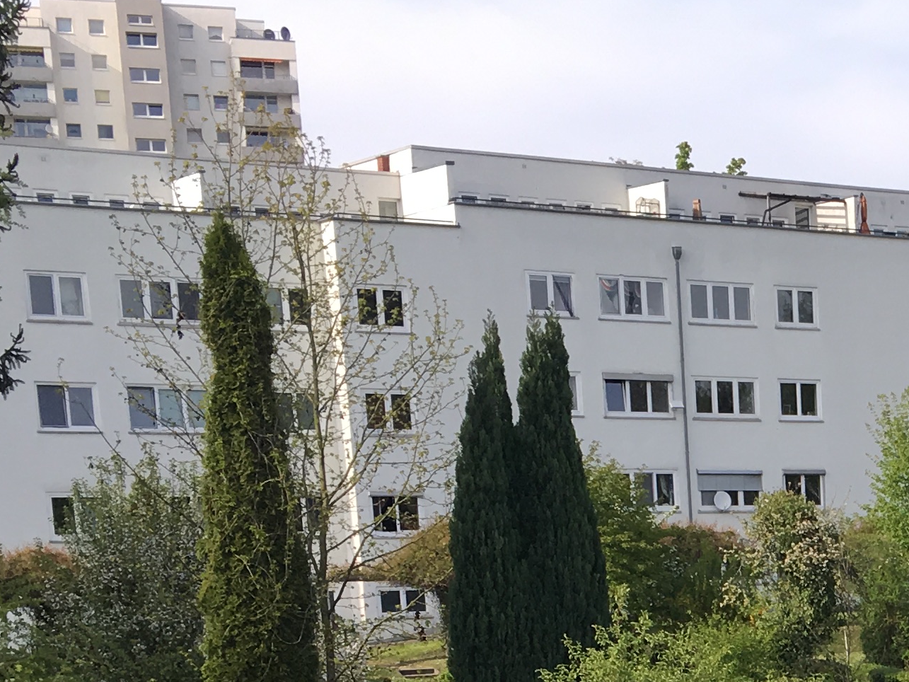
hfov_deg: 19.8
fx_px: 2390
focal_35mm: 91
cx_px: 1173
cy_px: 1027
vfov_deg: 15.0
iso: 25
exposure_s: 1/668
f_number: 2.2
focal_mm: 4.15
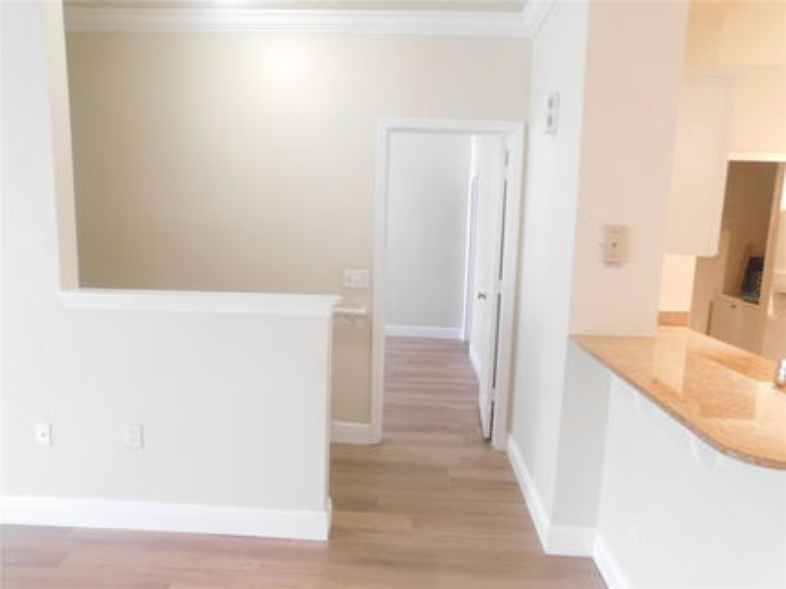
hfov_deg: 73.9
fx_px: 522
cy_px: 294
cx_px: 393
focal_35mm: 23
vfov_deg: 58.9
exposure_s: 1/15
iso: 400
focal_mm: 4
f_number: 3
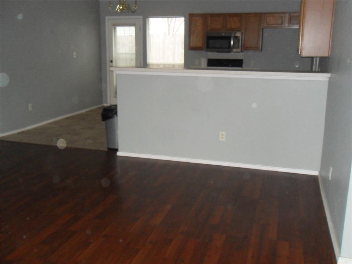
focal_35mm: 35
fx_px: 356
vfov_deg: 40.7
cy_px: 132
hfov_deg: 52.6
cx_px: 176
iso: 400
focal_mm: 6.3
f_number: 3.5
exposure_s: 1/45
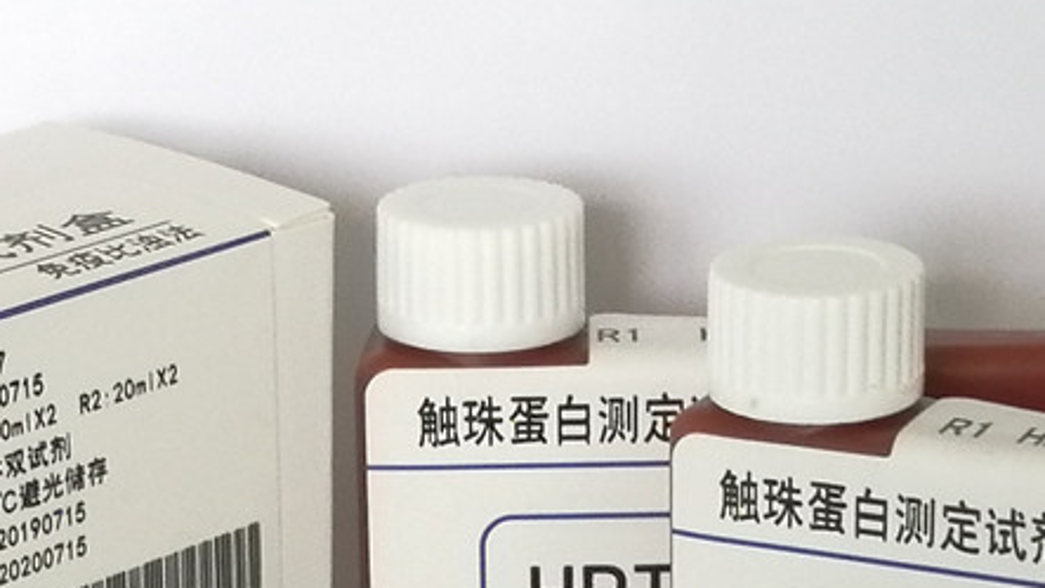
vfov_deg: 7.5
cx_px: 342
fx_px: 4433
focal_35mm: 160
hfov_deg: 13.4
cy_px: 864
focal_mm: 3.64
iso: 80
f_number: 1.8
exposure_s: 1/50
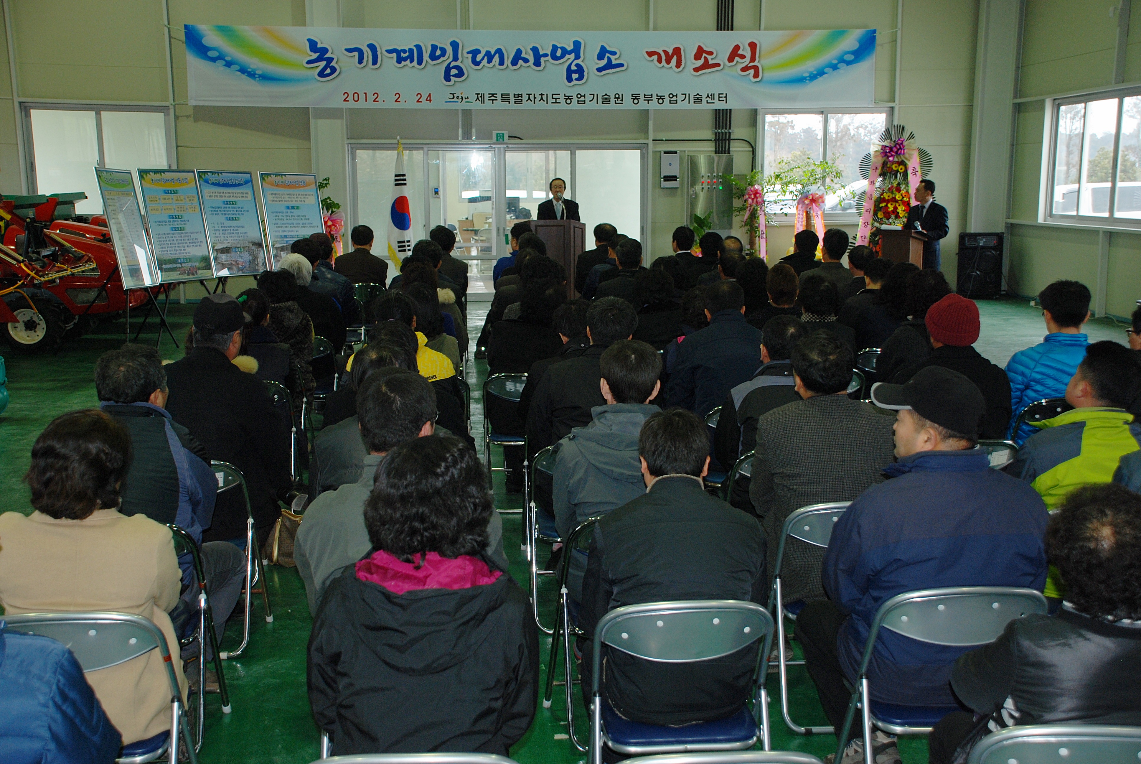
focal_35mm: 46
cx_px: 570
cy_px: 382
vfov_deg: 29.0
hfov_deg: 42.3
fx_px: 1476
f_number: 4.2
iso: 200
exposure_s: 1/60
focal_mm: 31
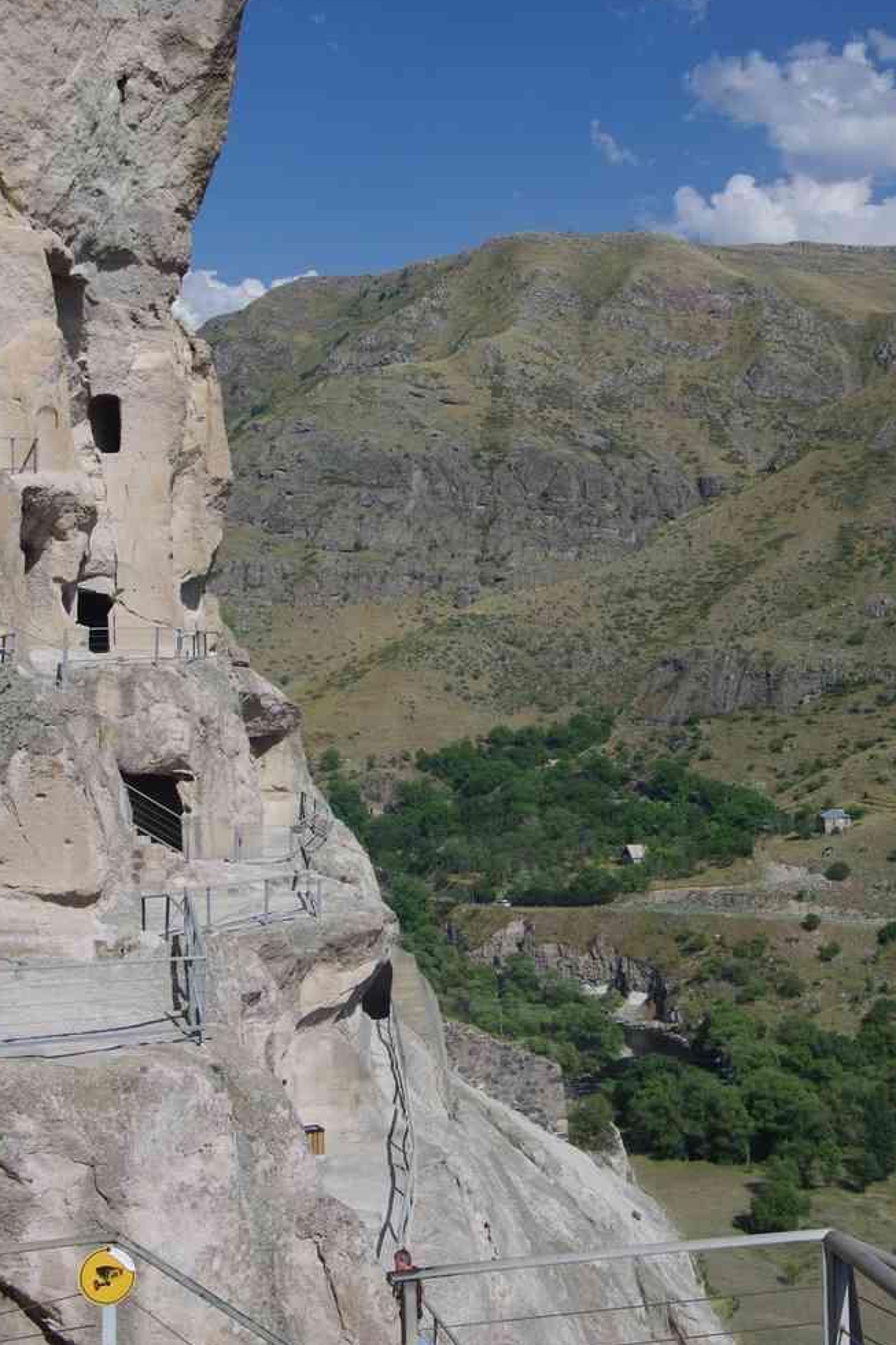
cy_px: 676
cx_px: 443
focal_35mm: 54
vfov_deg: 37.2
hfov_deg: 25.3
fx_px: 1998
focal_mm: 35
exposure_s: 1/125
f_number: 11
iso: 200
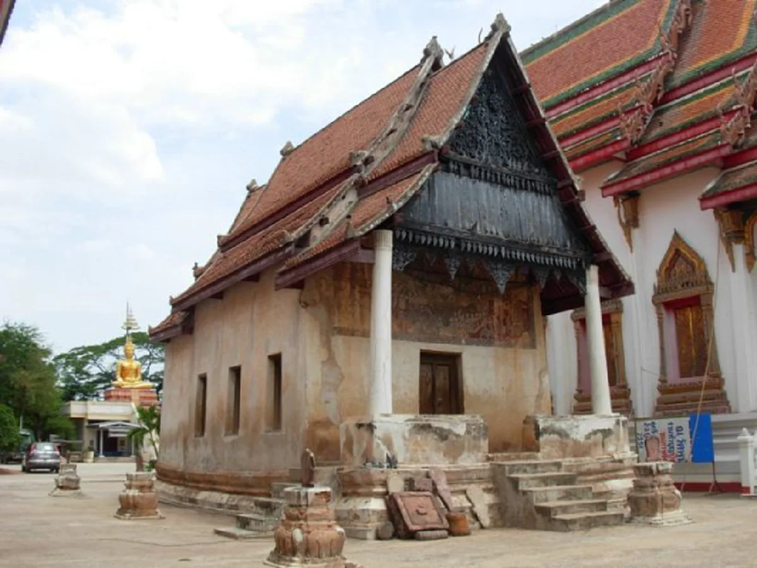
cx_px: 378
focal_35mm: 38
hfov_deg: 49.0
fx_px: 831
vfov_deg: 37.7
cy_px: 284
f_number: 4.9
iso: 79
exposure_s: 1/384
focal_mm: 6.3
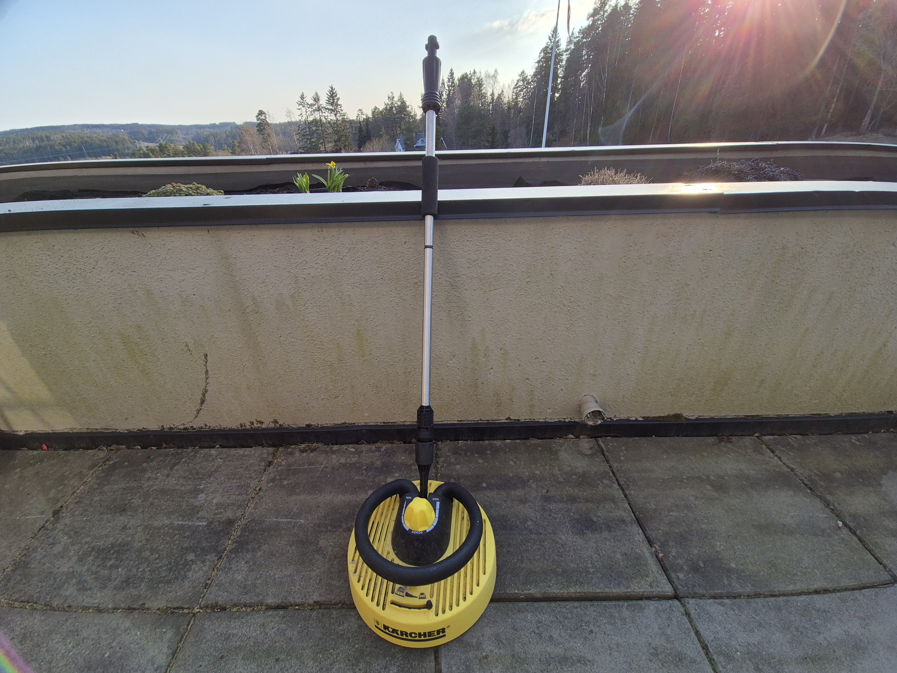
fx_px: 337
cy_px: 336
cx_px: 448
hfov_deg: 106.2
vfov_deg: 89.9
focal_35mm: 13
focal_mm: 2.2
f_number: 2.2
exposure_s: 1/812
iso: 50
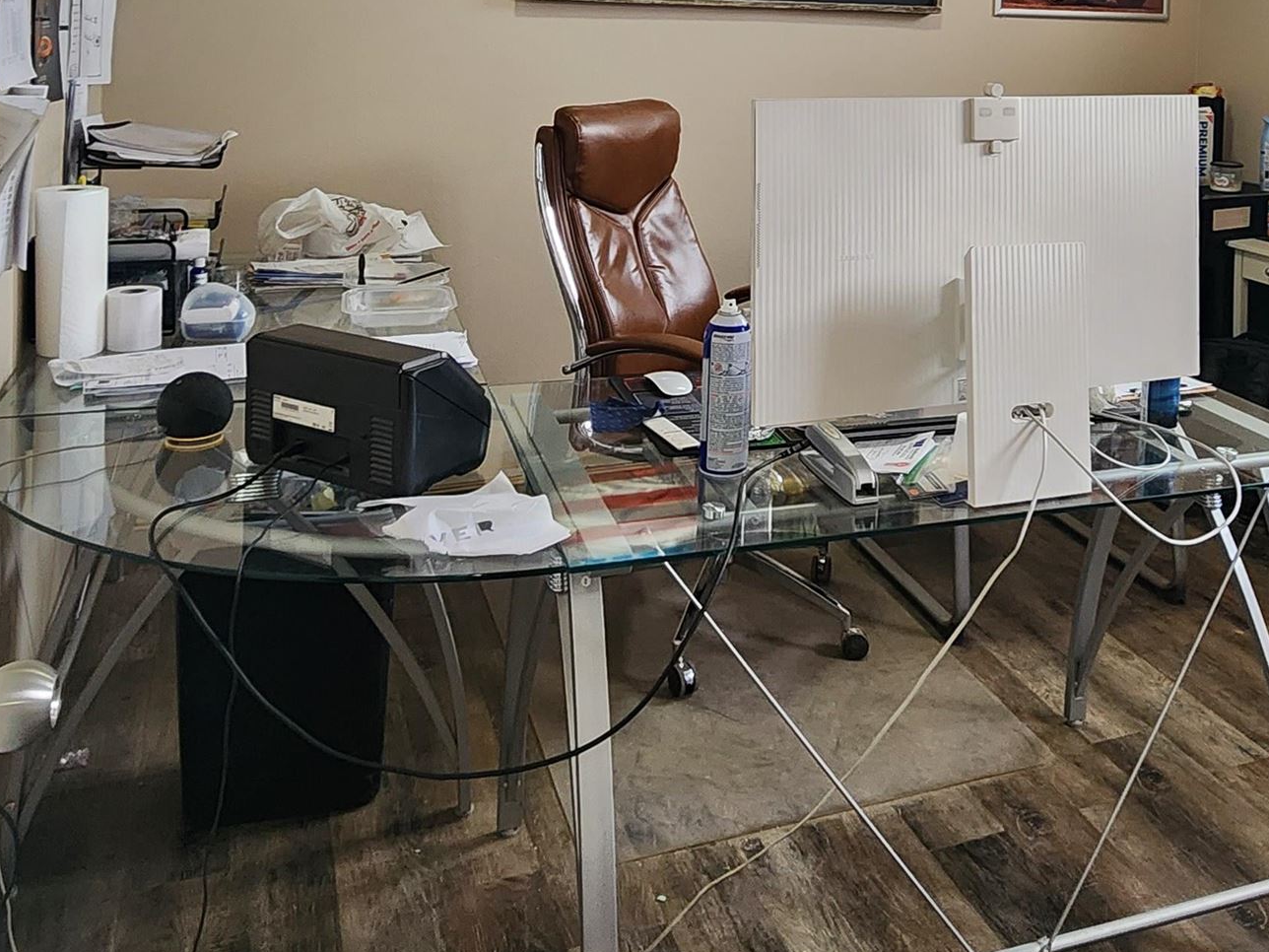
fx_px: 1136
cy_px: 58
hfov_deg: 57.8
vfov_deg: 41.1
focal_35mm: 31
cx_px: 779
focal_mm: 2.2
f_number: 2.2
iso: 320
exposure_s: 1/60
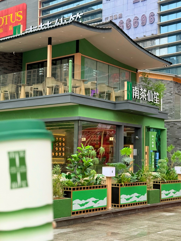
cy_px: 120
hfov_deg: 30.3
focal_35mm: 48
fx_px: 335
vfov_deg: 39.7
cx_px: 90
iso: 80
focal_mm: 6.76
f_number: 1.78
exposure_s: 1/1678
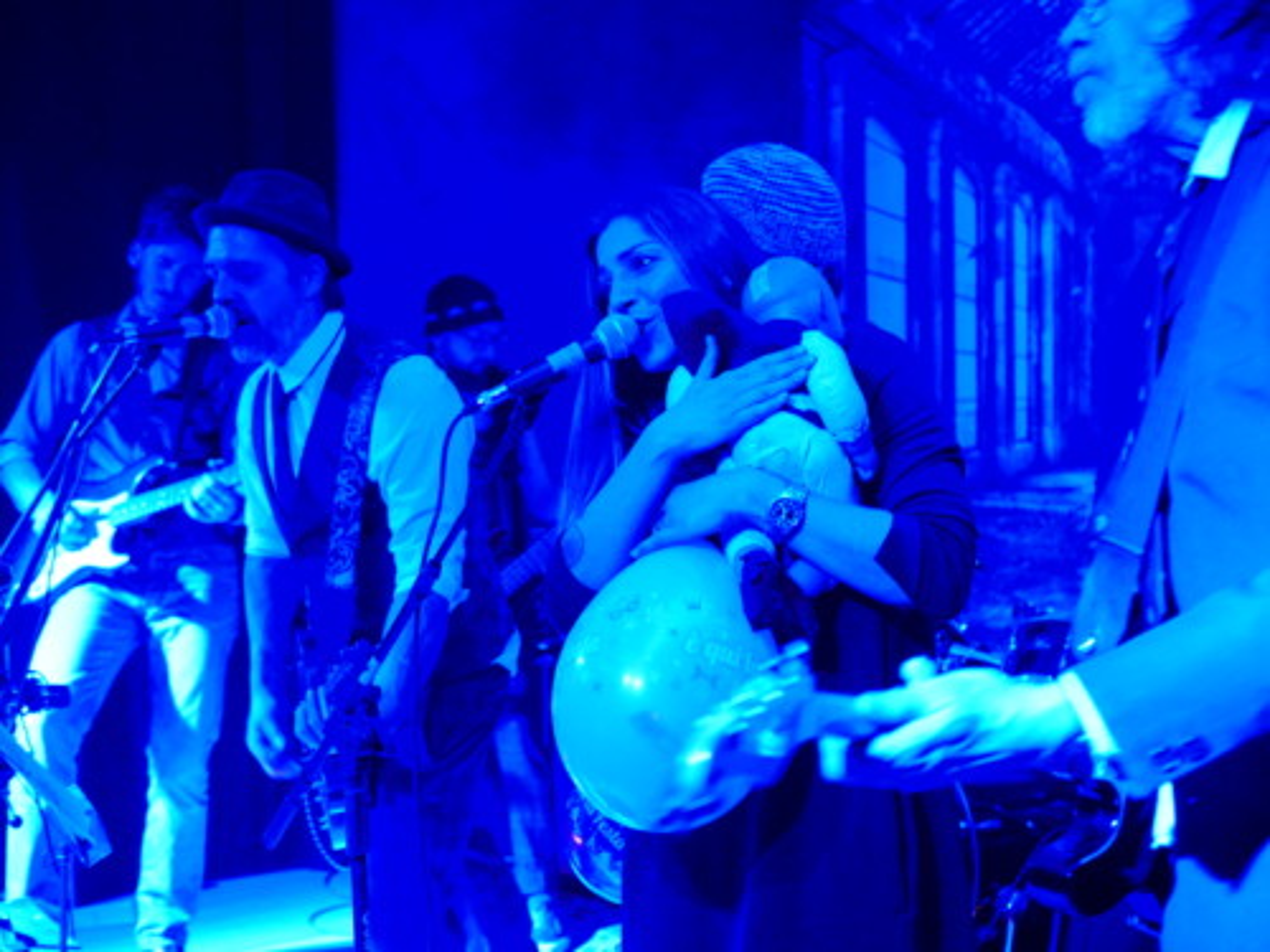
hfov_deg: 38.2
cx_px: 635
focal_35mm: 50
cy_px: 476
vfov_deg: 29.1
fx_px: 1834
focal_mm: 25
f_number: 2.5
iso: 1600
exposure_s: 1/15
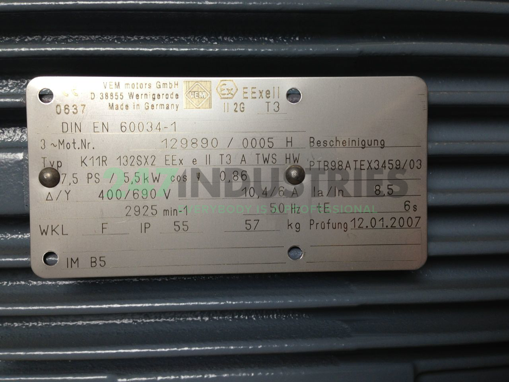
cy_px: 191
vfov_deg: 42.9
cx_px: 254
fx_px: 485
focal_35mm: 33
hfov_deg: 55.4
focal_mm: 4.12
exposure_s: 1/40
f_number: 2.4
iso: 50
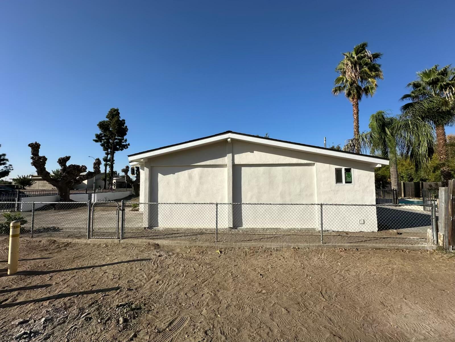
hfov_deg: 102.1
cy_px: 171
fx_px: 184
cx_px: 228
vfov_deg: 85.7
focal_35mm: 14
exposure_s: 1/3300
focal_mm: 2.22
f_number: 2.2
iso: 50
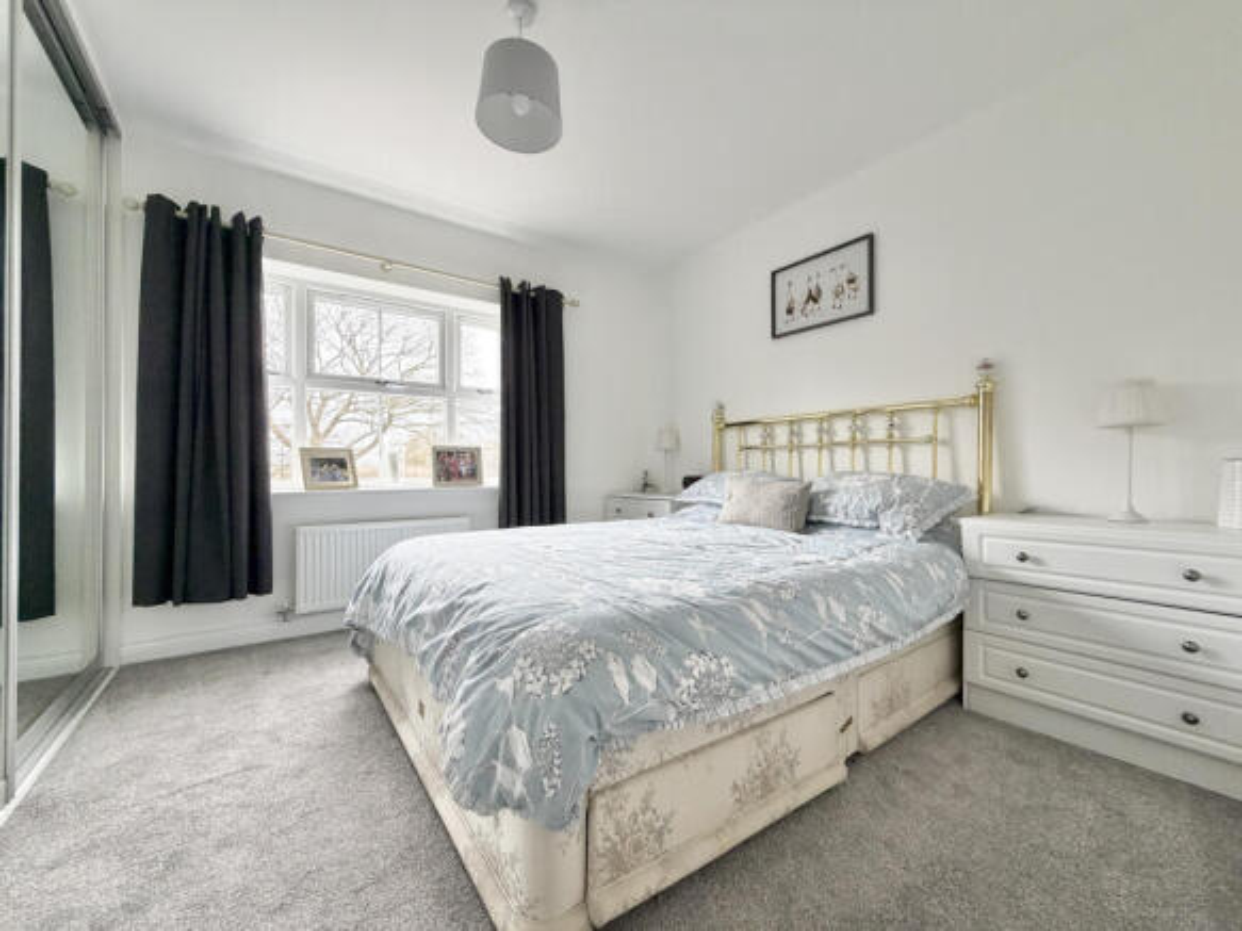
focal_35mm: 14
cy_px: 466
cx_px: 621
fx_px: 502
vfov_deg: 85.7
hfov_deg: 102.1
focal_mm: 2.22
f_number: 2.2
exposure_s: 1/121
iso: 250
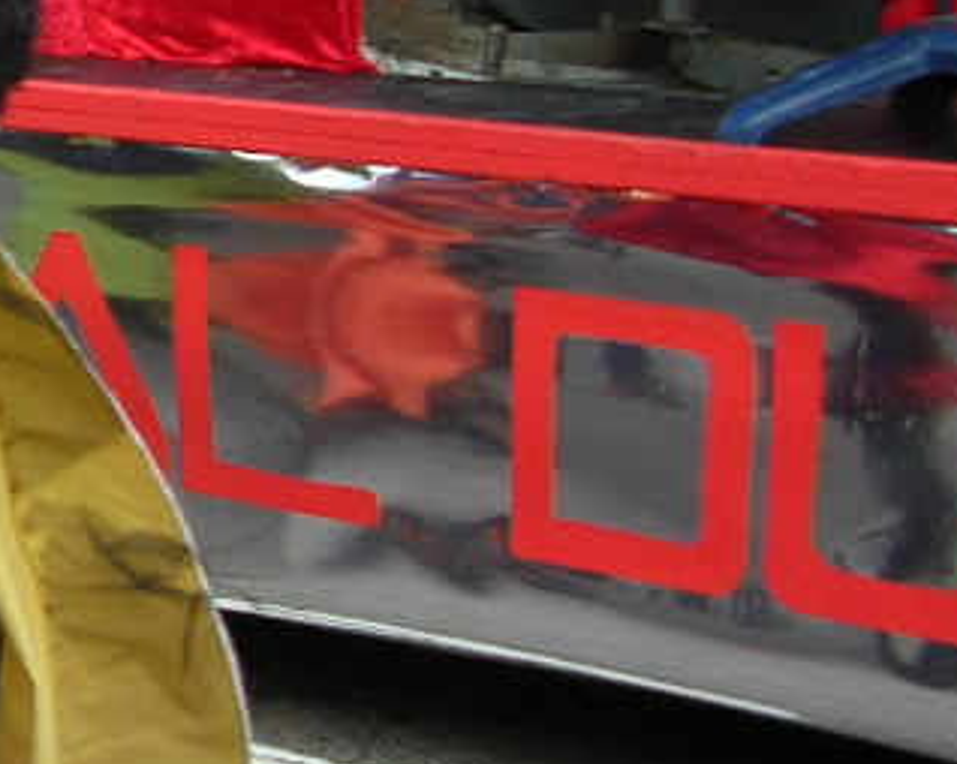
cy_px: 156
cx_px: -539
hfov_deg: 15.8
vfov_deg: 13.9
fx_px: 3114
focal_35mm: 110
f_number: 2.8
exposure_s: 1/242
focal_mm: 5.8
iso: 50
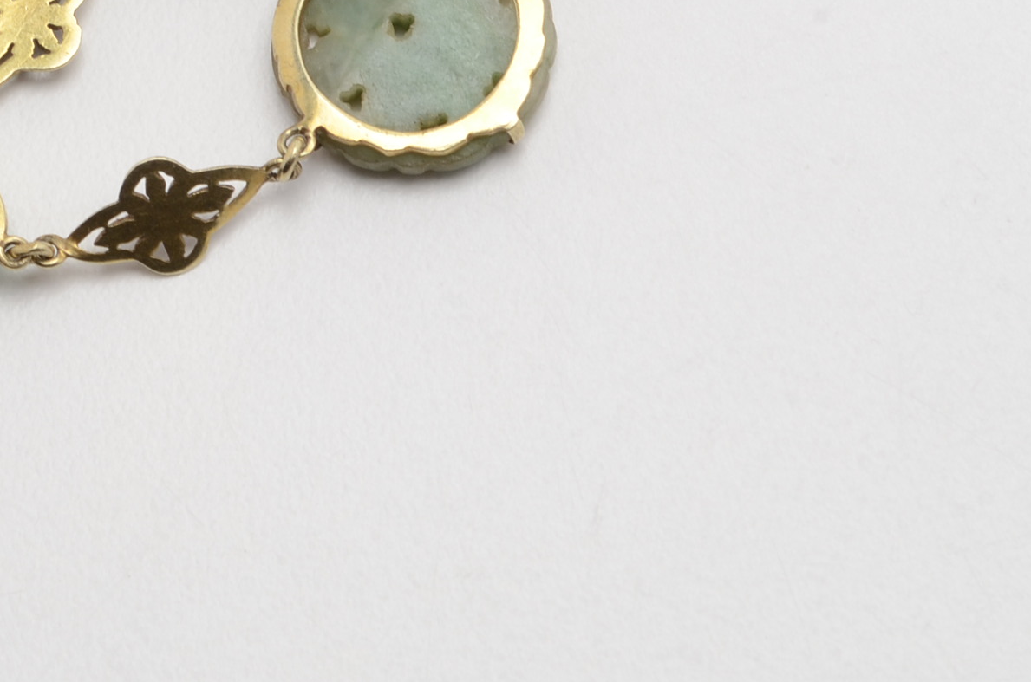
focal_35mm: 171
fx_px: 4887
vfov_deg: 8.0
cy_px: 81
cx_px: 14
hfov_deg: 11.9
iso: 200
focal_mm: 55
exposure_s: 1/125
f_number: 16
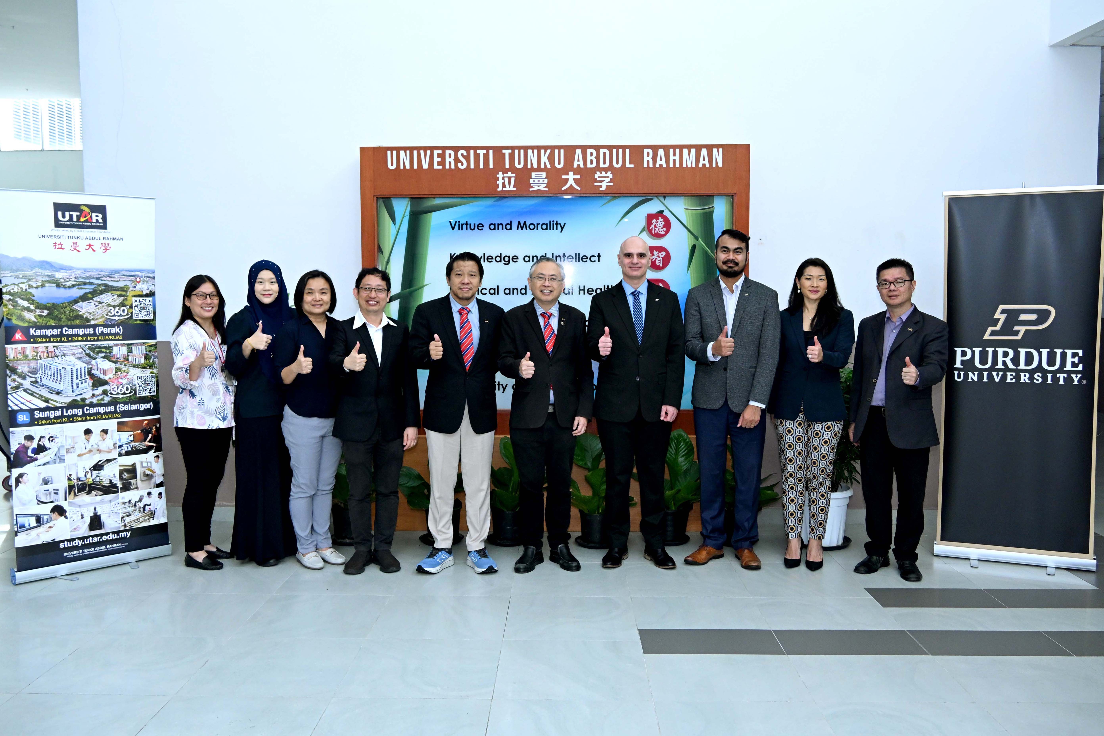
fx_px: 897
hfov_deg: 63.2
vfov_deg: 44.6
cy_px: 368
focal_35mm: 29
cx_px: 552
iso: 1000
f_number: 5
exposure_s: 1/125
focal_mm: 19.5
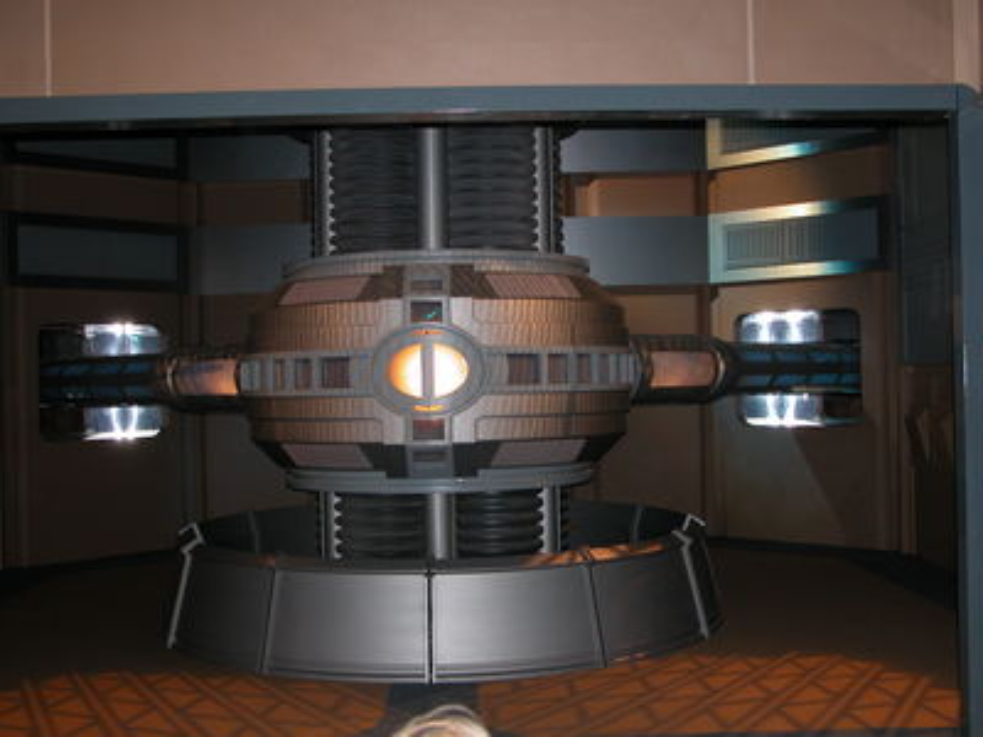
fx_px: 1164
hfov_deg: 45.8
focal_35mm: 41
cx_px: 492
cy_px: 368
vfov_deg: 35.1
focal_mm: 10.7
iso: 200
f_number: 2.9
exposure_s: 1/60
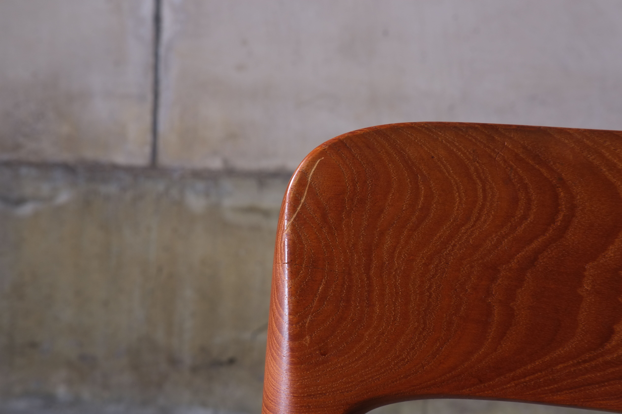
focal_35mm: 53
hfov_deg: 37.5
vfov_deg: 25.5
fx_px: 916
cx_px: 311
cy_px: 207
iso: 400
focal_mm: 35
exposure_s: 1/60
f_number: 11
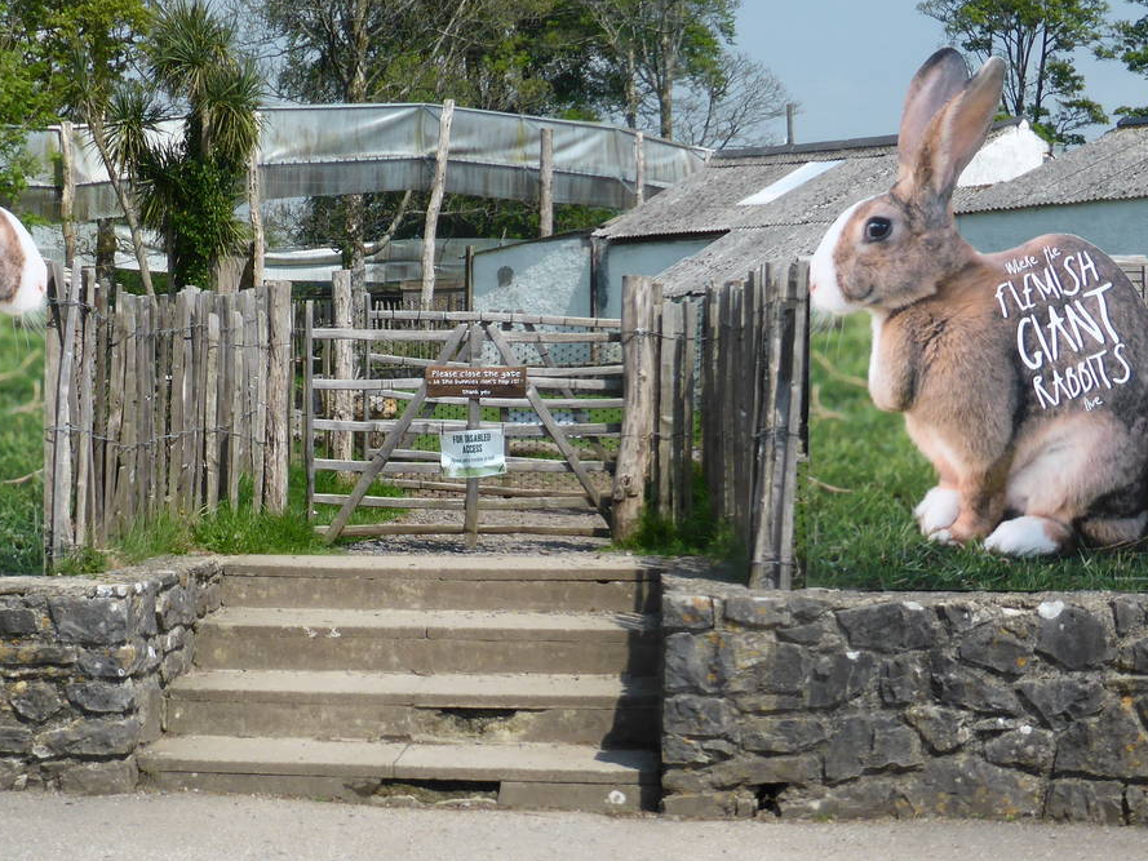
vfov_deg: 20.4
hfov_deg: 26.8
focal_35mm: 72
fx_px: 2388
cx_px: 353
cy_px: 431
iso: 100
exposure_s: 1/1000
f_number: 3.9
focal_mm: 6.9
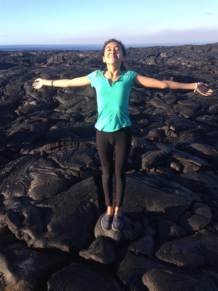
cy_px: 146
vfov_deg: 55.4
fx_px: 277
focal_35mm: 33
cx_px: 109
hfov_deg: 42.9
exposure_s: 1/596
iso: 50
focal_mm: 4.12
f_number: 2.4
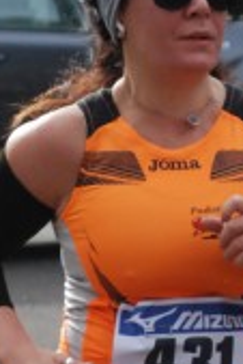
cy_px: 418
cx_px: 244
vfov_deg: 5.5
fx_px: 3769
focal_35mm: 373
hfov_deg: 3.7
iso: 1000
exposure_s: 1/800
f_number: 5.6
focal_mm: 70
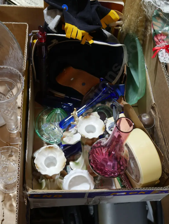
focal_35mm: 40
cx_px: 84
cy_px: 112
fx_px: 260
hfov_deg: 36.0
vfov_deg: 46.8
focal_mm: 20
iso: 400
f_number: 4.4
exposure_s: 1/60
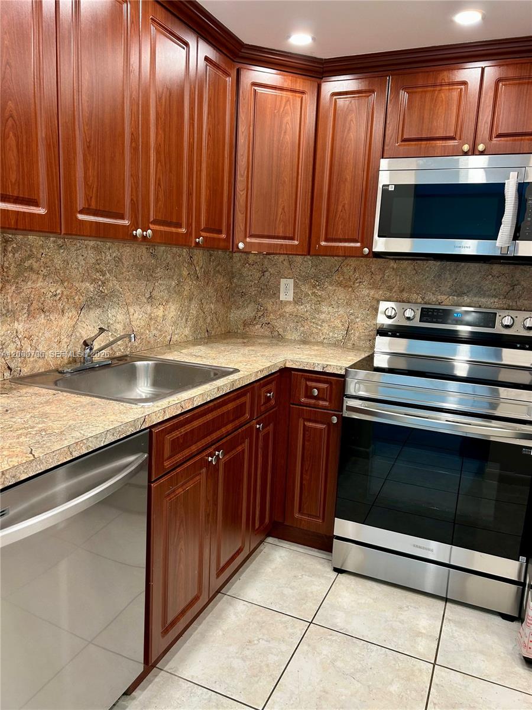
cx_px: 266
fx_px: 533
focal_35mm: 26
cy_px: 355
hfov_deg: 53.1
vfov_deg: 67.3
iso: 80
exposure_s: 1/60
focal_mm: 5.7
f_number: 1.5
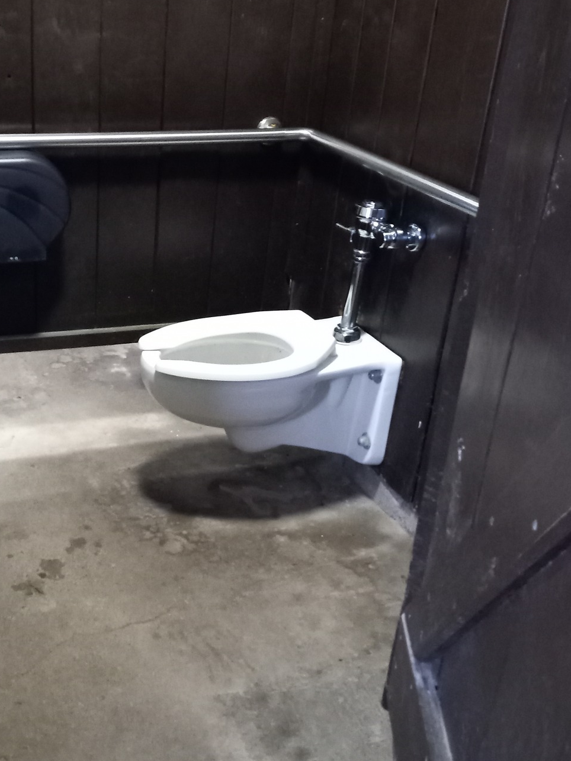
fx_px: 924
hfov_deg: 33.6
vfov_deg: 44.8
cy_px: 385
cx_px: 133
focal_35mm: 42
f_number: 1.8
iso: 1000
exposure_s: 1/20
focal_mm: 3.94
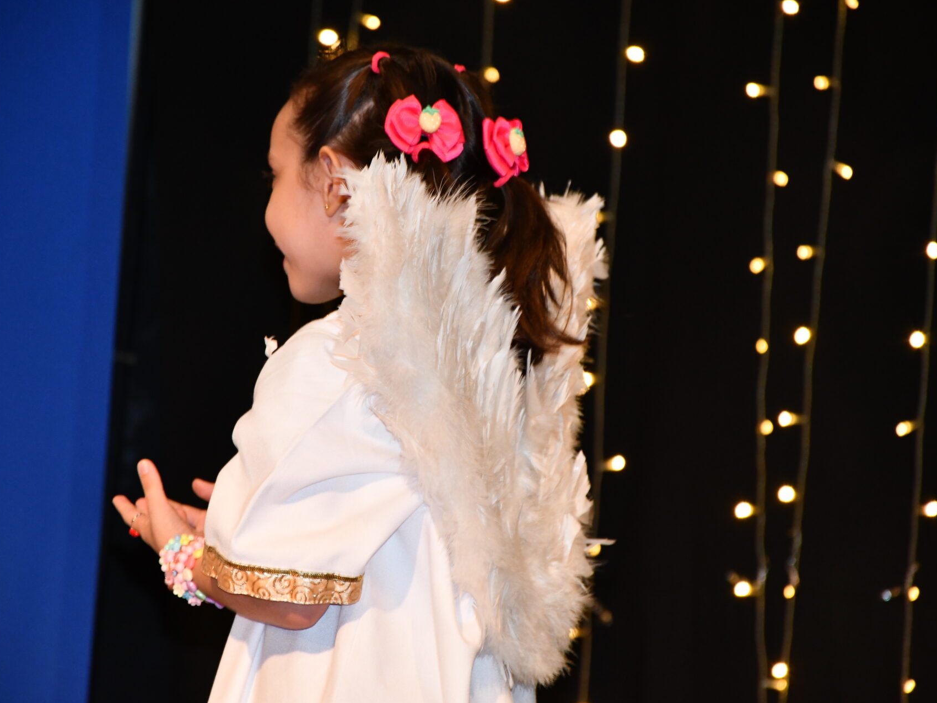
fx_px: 6172
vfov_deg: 6.5
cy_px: 352
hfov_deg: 8.7
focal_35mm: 228
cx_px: 416
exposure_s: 1/60
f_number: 5.6
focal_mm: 140
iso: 2500
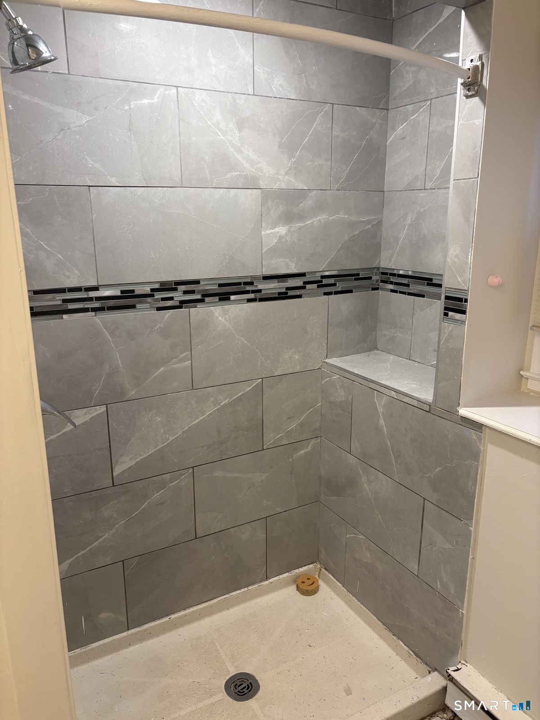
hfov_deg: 53.1
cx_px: 270
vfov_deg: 67.3
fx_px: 541
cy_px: 360
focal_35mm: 26
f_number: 1.6
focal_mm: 5.96
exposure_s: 1/60
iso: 125
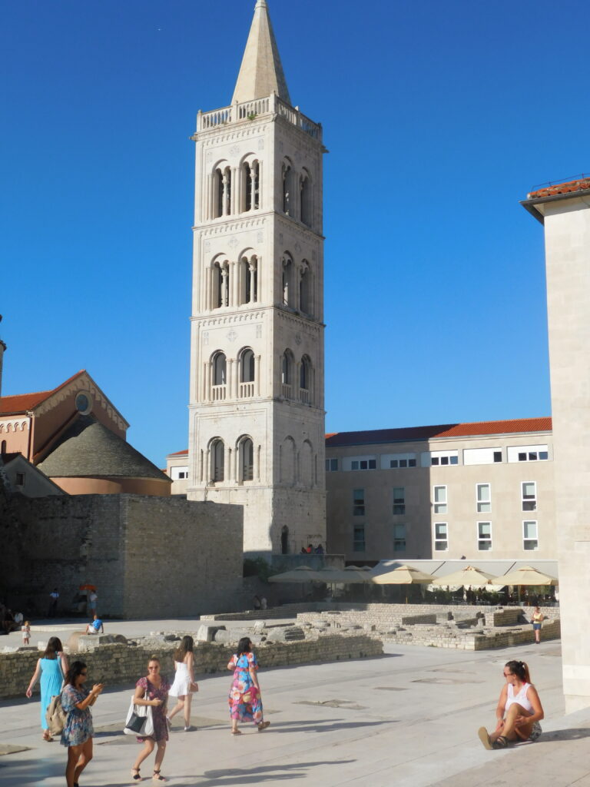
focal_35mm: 45
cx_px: 295
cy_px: 394
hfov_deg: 32.2
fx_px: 1023
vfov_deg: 42.1
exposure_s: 1/500
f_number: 7.4
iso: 125
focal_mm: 8
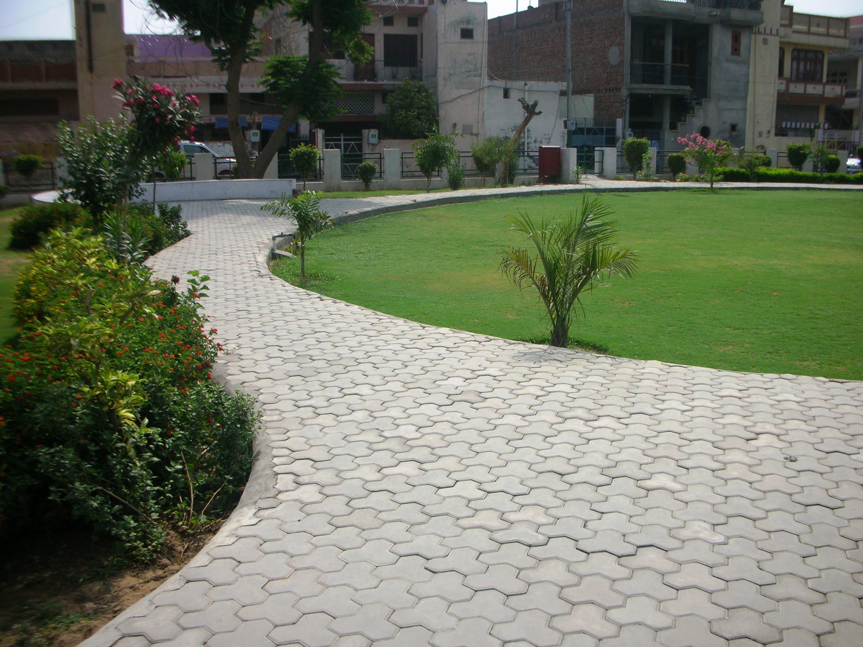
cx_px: 432
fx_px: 873
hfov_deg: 52.6
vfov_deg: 40.7
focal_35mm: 35
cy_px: 324
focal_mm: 5.8
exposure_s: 1/162
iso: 50
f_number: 8.5
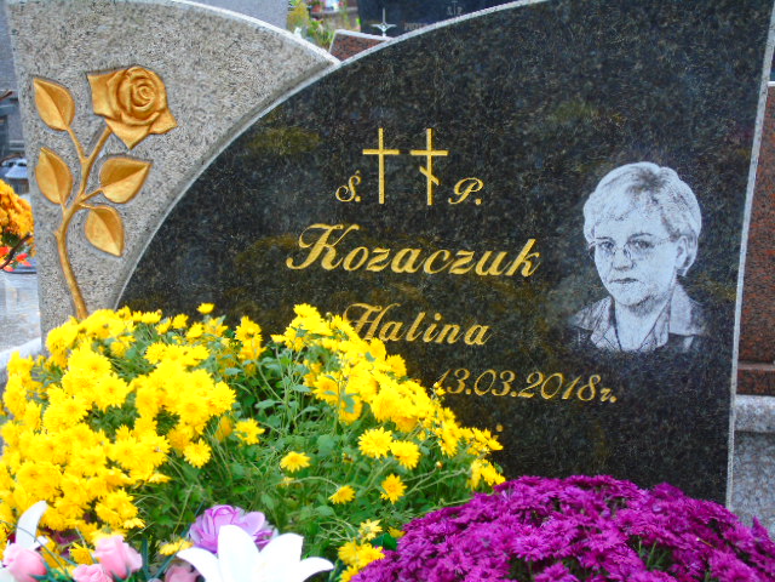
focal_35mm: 71
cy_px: 291
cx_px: 388
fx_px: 1590
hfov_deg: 27.4
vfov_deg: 20.7
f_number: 4.7
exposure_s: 1/30
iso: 100
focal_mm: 13
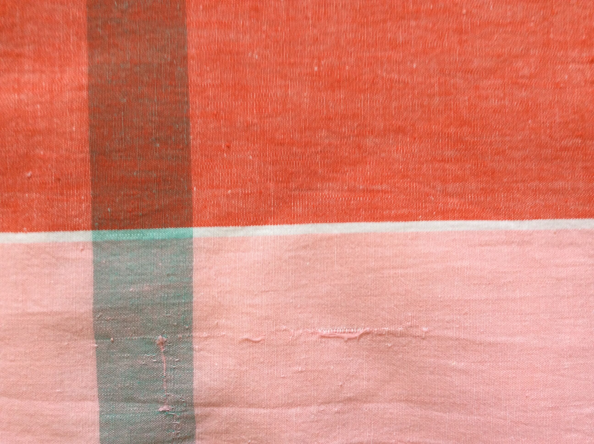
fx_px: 548
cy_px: 222
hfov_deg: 56.9
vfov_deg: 44.1
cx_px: 297
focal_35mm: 32
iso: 40
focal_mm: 3.3
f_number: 2.4
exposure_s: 1/25
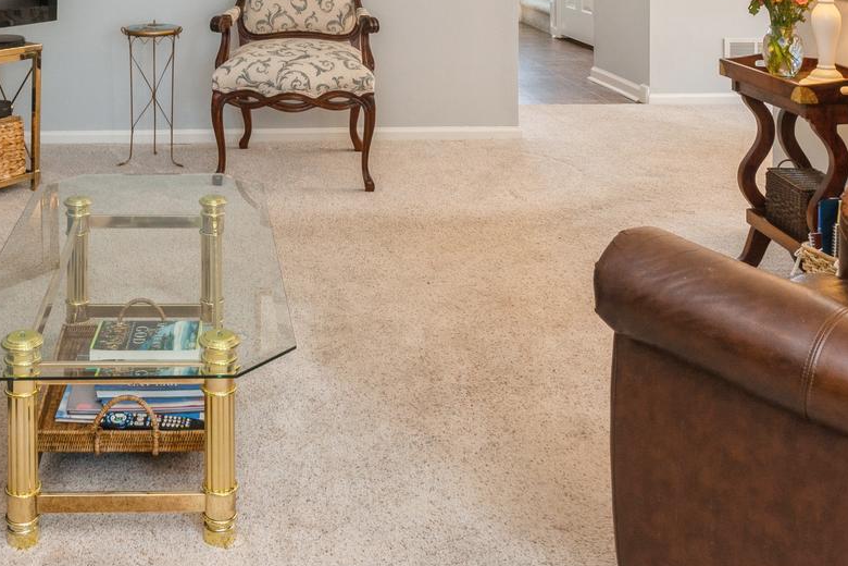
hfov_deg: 45.1
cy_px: -145
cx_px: 234
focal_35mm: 42
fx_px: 989
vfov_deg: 27.3
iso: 200
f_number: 9
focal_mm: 16
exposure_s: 1/5
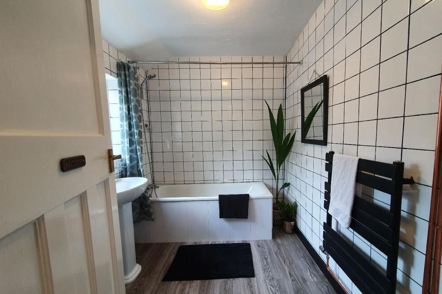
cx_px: 227
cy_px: 149
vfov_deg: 81.2
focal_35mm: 14
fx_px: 172
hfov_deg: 104.2
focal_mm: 1.8
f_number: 2.2
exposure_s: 1/50
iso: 125
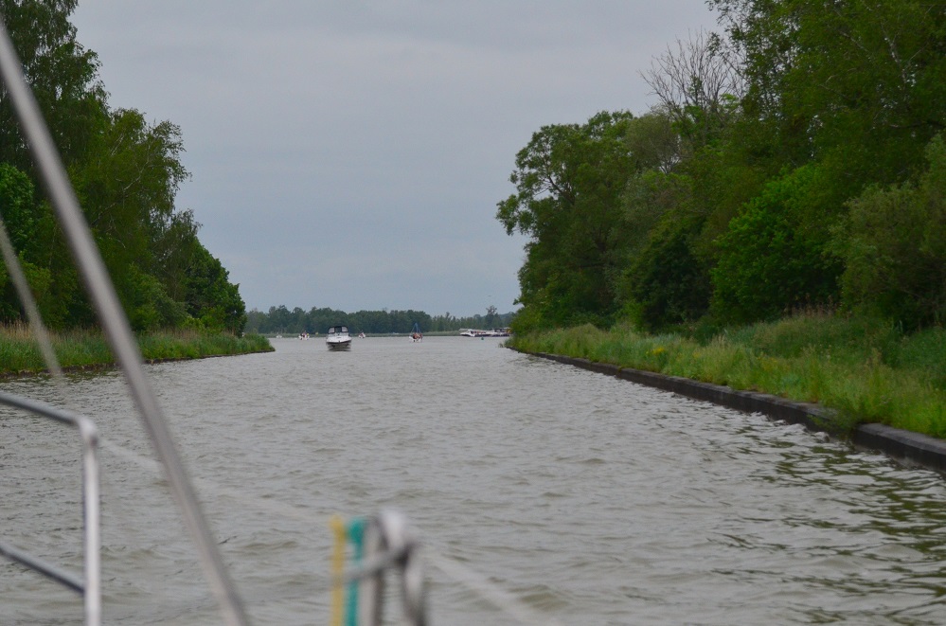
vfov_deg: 13.0
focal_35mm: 105
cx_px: 473
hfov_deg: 19.5
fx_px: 2753
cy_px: 313
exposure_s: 1/6400
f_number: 4.5
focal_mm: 70
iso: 1250
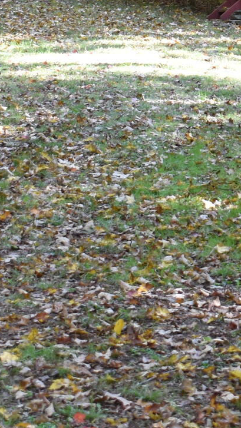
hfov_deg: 7.3
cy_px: -64
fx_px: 1842
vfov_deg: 13.0
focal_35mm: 162
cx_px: 415
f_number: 4.5
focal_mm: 25
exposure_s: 1/80
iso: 400
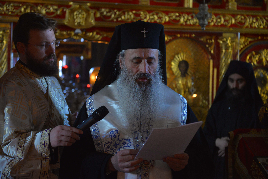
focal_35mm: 70
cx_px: 134
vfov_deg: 19.5
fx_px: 521
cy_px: 90
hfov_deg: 28.8
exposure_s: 1/100
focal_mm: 70
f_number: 2.8
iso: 1600
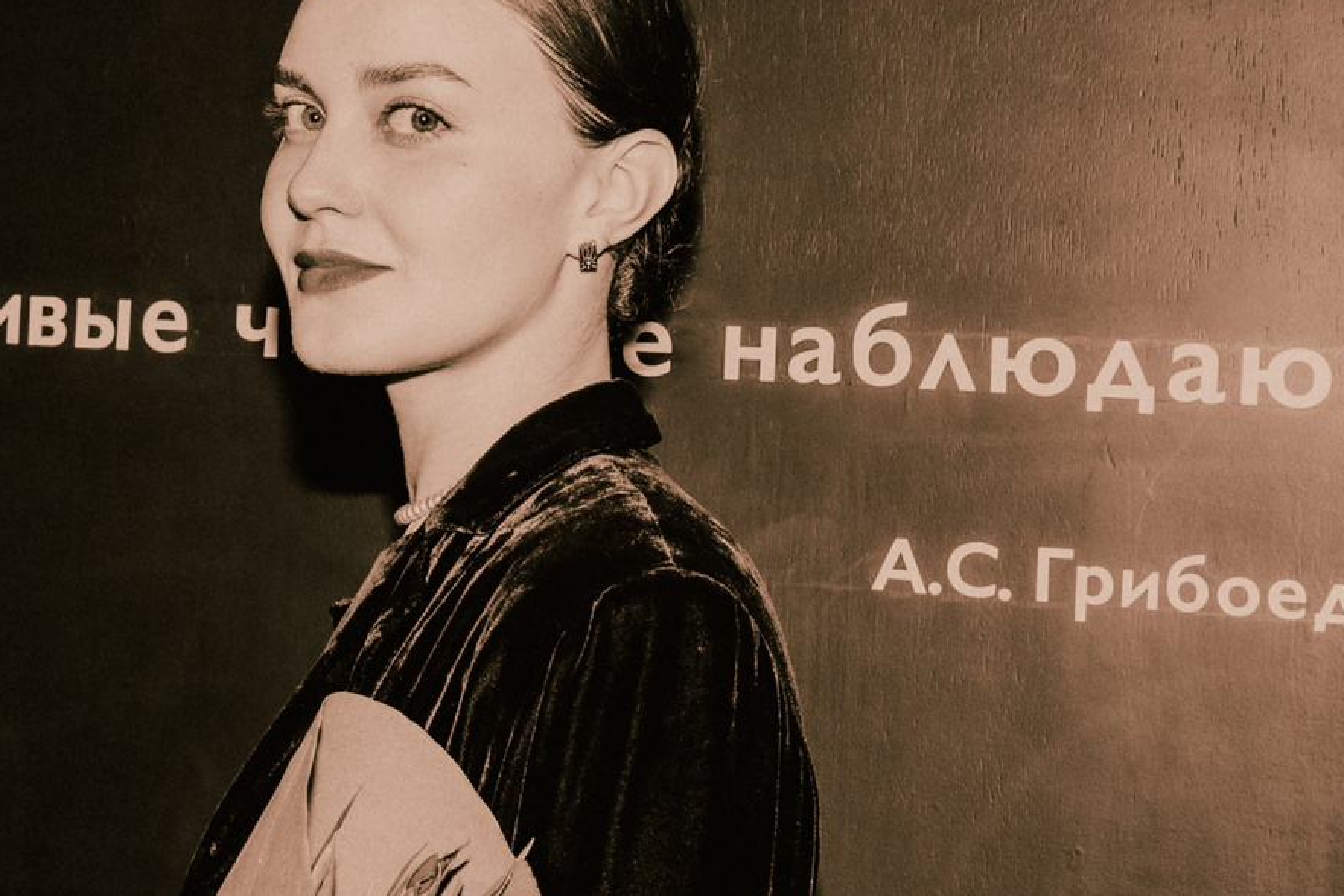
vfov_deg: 15.7
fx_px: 3248
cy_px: 264
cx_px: 356
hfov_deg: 23.2
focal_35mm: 87
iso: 640
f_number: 9
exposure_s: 1/125
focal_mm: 30
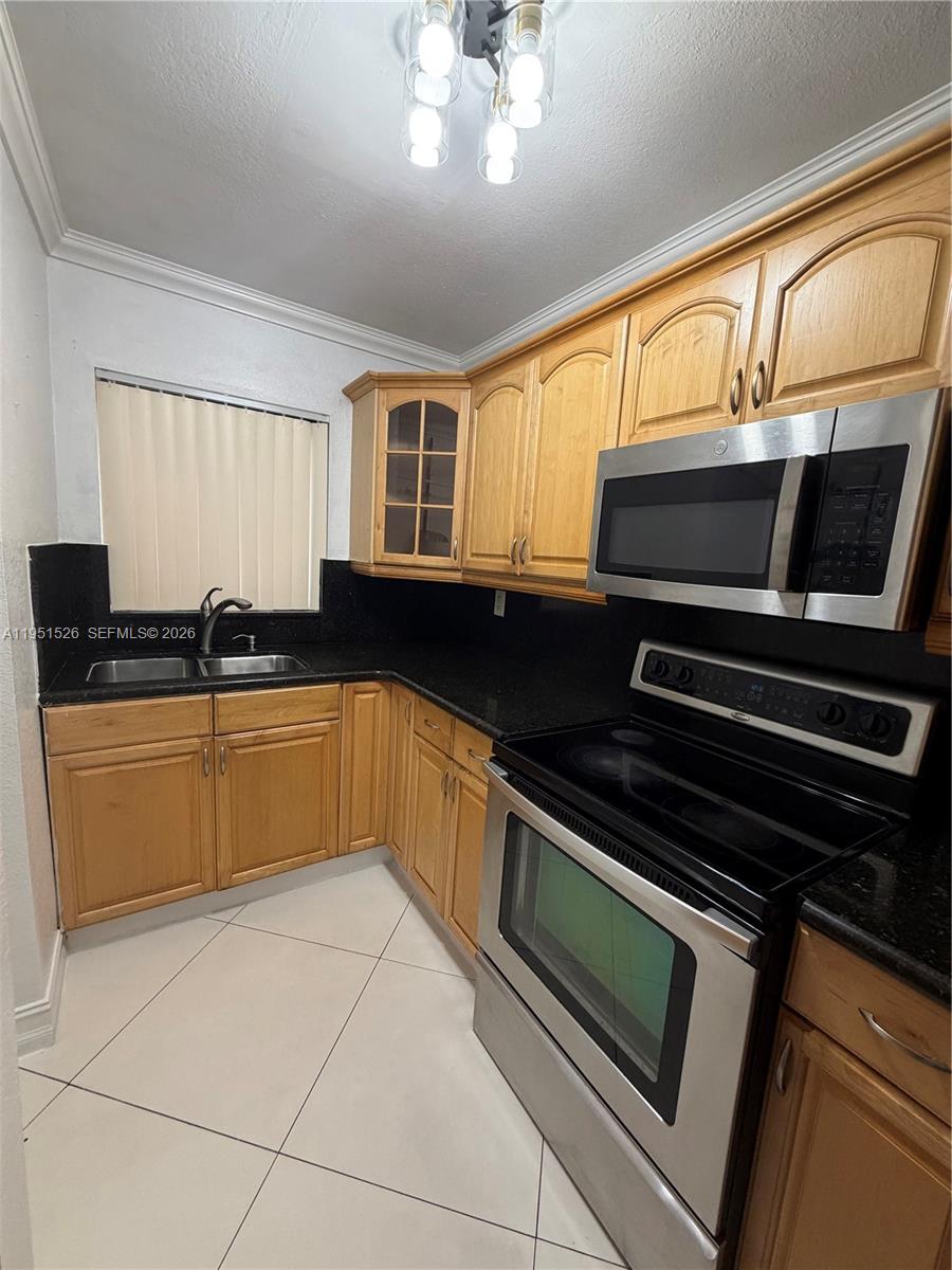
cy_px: 635
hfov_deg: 85.7
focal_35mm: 14
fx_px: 513
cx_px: 476
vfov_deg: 102.1
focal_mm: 2.22
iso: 250
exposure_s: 1/120
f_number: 2.2
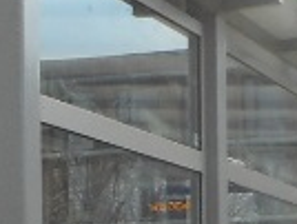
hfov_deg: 10.3
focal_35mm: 191
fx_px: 1642
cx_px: 80
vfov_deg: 7.6
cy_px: 395
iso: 80
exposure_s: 1/60
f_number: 3.7
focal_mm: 4.5
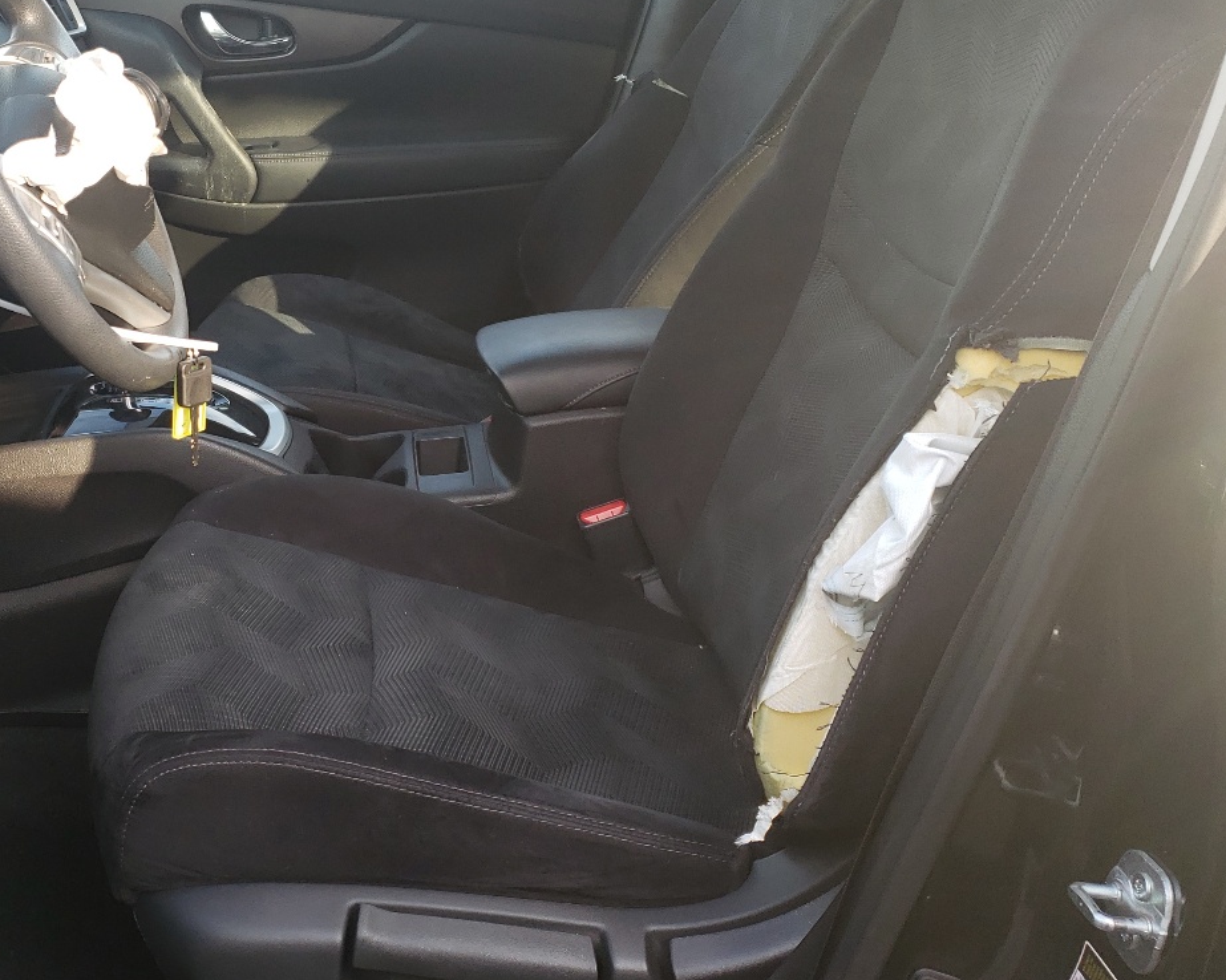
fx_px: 1596
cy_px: 359
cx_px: 298
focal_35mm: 44
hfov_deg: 40.7
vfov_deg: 33.9
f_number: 1.5
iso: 50
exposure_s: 1/172
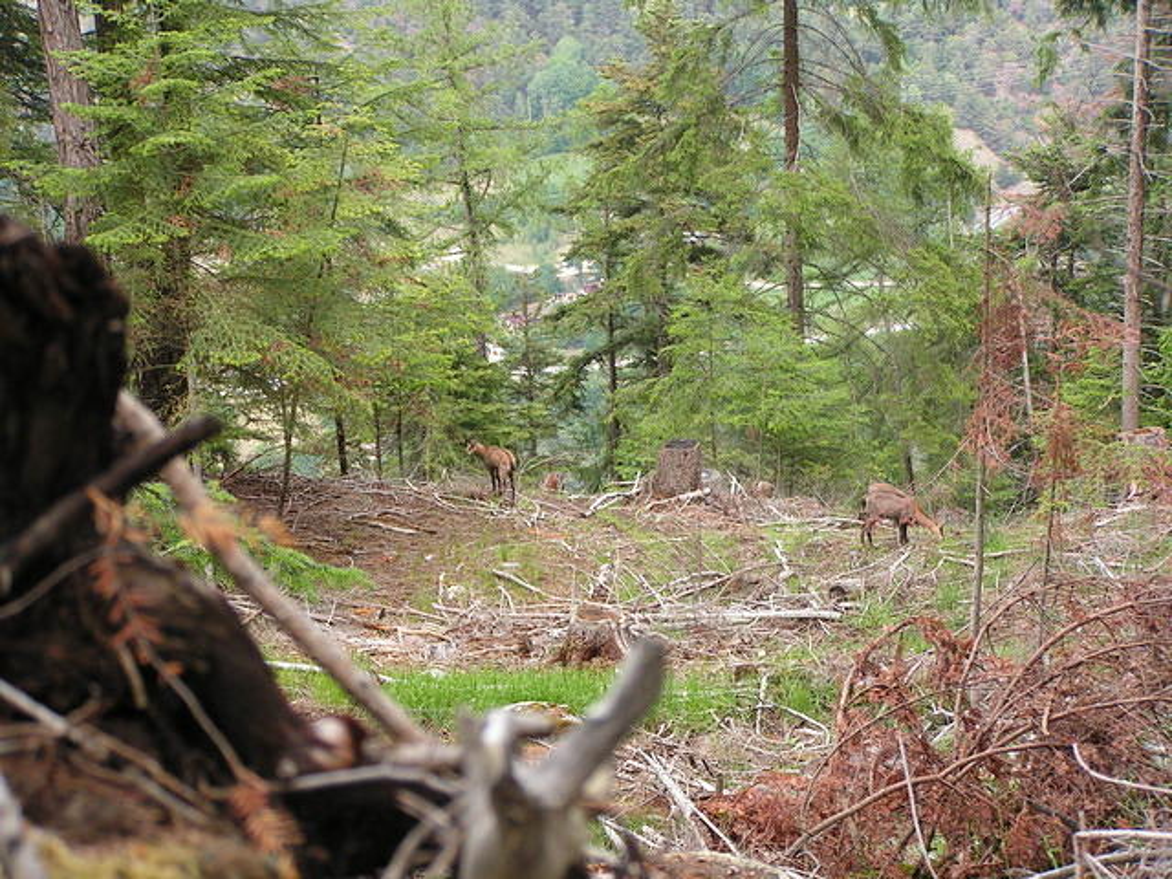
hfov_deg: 17.7
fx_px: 3758
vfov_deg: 13.3
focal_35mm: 111
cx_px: 586
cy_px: 440
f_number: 3.2
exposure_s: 1/125
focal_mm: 18.5
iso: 50
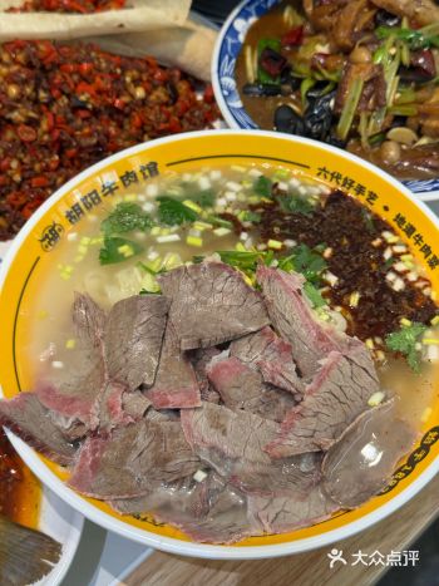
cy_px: 293
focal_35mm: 48
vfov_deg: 39.7
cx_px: 220
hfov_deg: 30.3
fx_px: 812
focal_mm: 6.76
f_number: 1.78
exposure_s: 1/100
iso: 80
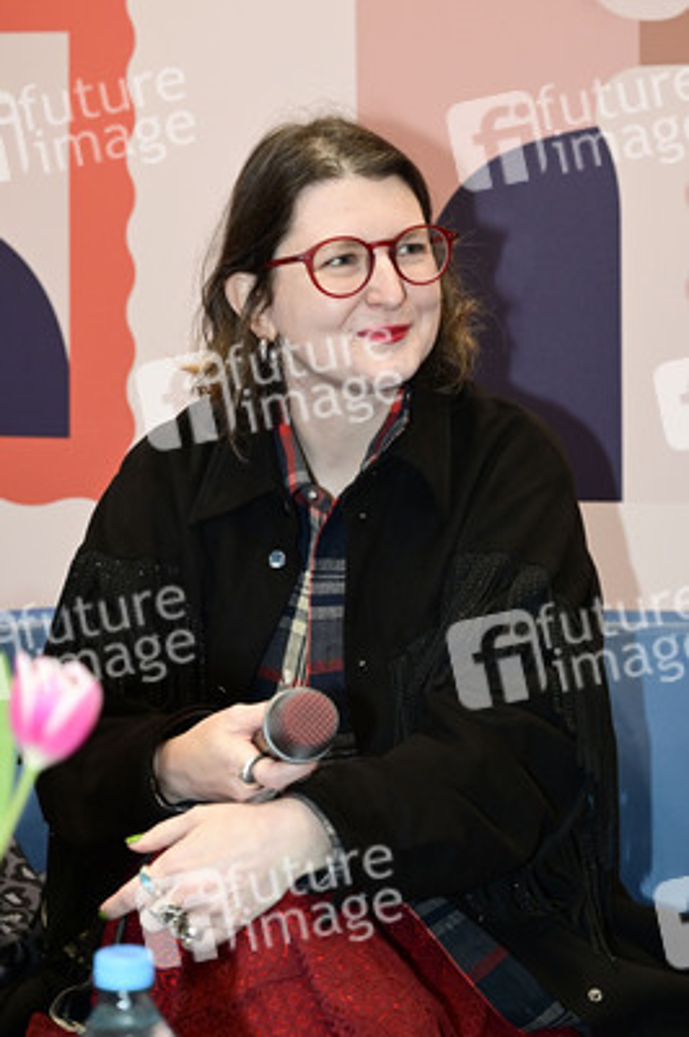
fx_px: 2013
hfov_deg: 19.4
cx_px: 344
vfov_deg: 28.9
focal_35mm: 70
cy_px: 518
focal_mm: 70
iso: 2000
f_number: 5
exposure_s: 1/200
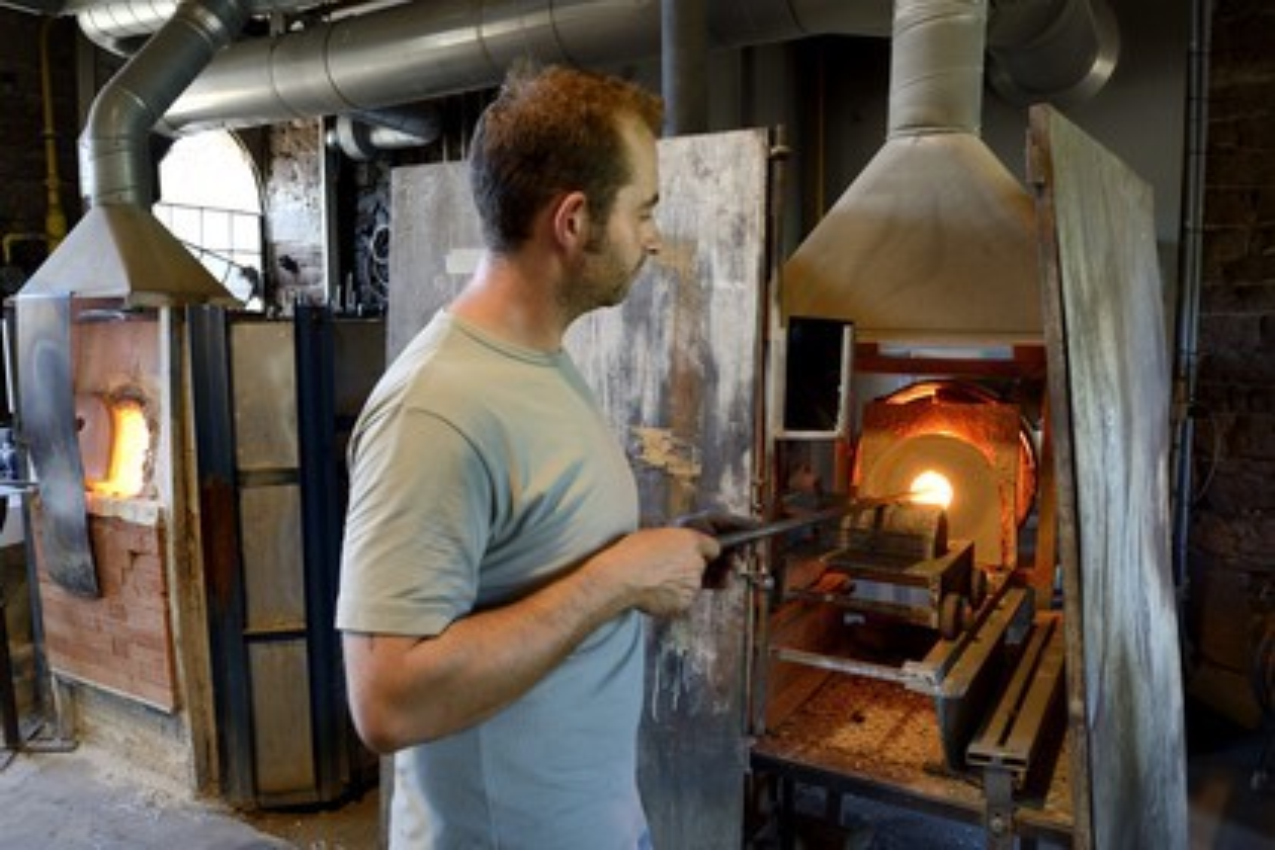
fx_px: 921
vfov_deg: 49.6
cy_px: 425
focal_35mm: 26
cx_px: 638
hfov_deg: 69.4
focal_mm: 26
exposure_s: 1/25
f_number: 8
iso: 800
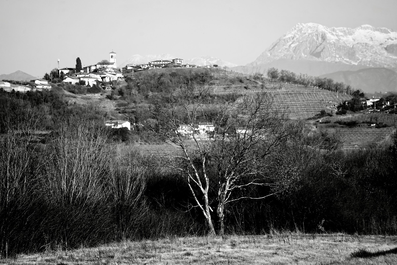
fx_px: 3308
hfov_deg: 6.9
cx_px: 198
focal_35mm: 300
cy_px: 132
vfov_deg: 4.6
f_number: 7.1
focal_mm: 300
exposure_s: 1/400
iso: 100
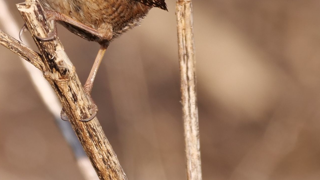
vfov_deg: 0.7
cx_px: 85
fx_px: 13782
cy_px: -11
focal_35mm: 1624
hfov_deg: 1.3
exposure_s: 1/800
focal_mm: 400
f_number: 6.3
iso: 400
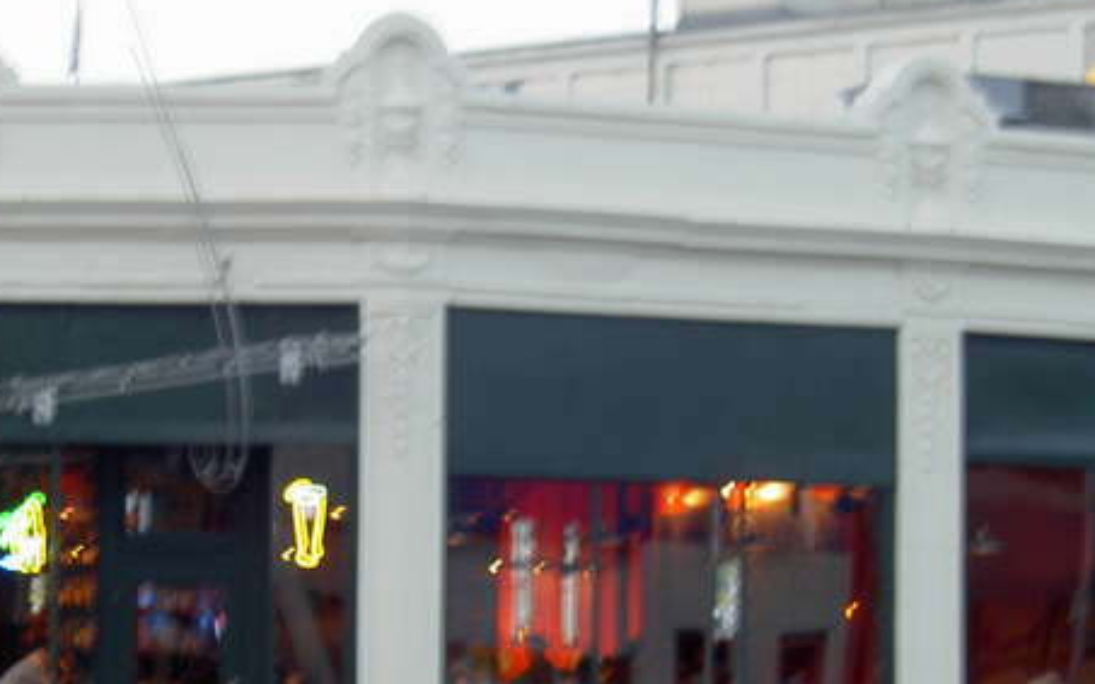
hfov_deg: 16.8
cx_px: 428
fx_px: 3700
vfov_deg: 10.5
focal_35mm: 124
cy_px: 493
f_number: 3.7
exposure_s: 1/8
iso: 100
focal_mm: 14.2
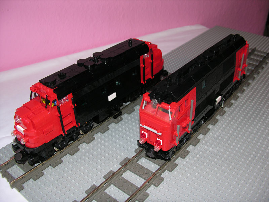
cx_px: 134
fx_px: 272
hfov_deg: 52.6
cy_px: 101
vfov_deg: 40.7
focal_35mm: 35
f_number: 2.8
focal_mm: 8.9
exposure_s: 1/60.1
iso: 50
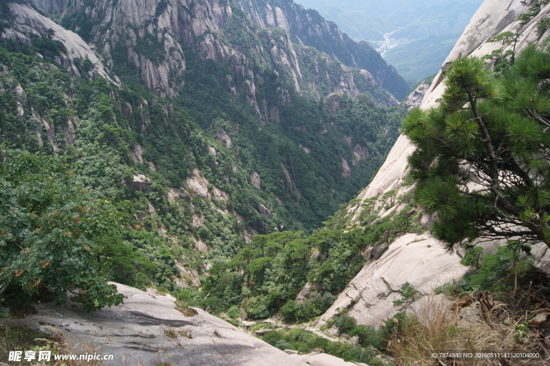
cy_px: 183
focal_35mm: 27
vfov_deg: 47.9
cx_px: 275
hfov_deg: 67.4
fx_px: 412
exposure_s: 1/80
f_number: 9
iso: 100
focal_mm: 18
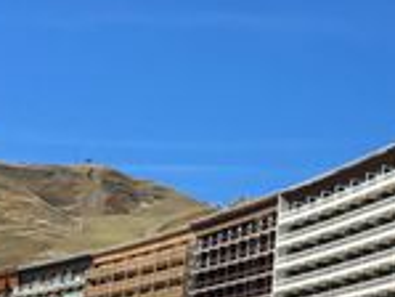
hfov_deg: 18.3
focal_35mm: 104
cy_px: 223
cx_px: 415
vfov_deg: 14.2
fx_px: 1188
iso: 25
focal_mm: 4.15
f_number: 2.2
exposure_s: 1/1040
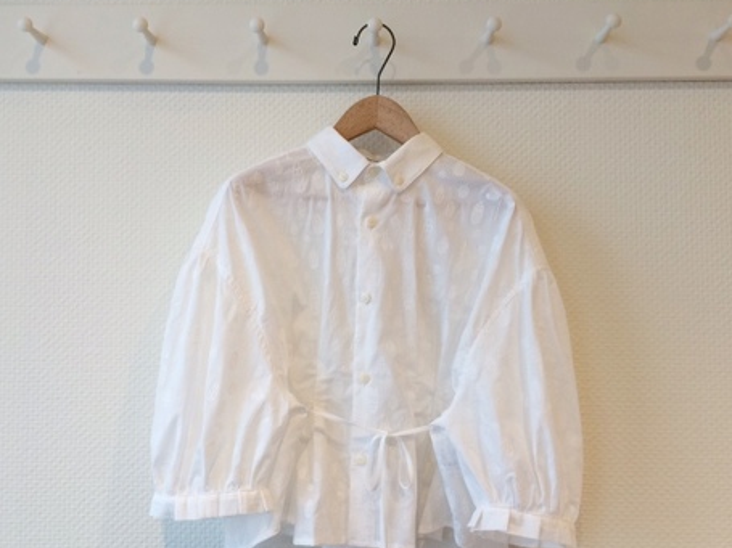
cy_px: 297
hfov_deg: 54.0
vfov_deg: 41.7
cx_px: 352
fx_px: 719
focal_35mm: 34
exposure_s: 1/40
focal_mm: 4.15
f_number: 2.2
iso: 40
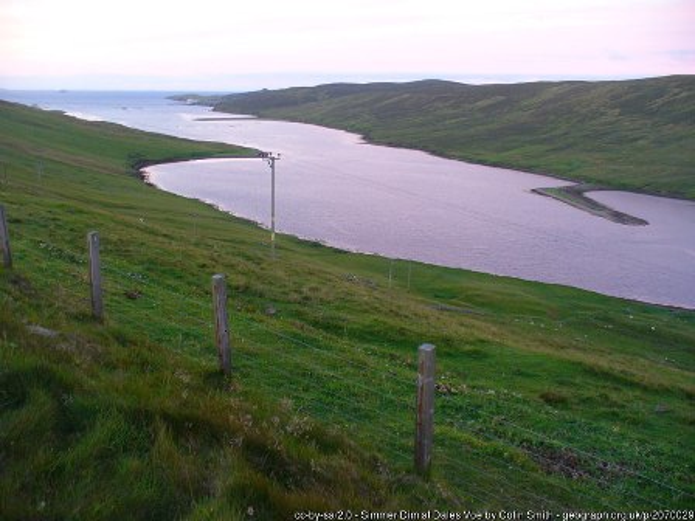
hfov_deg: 50.1
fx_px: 743
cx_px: 348
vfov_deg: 38.7
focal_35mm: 37
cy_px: 260
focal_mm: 6.1
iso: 160
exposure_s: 1/30
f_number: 2.8
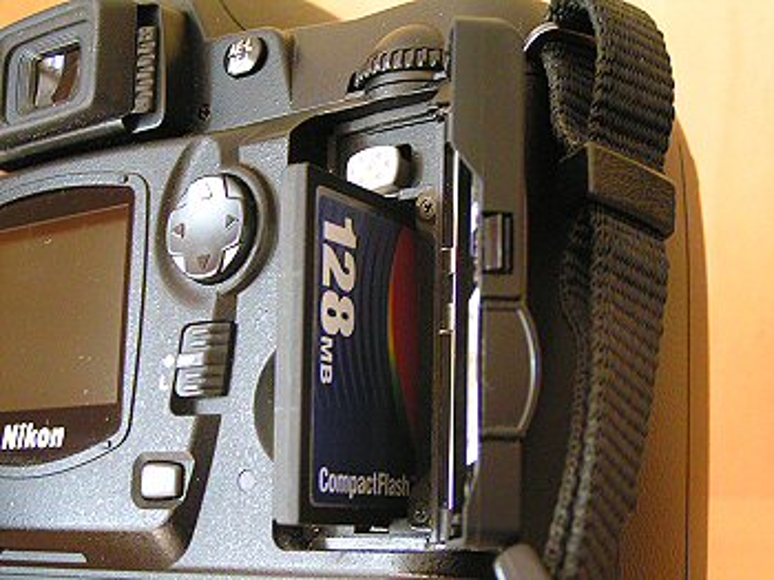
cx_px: 387
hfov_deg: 30.7
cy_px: 290
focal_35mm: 63
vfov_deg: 23.3
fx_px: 1408
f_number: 3.2
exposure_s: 1/25
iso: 200
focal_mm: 9.7
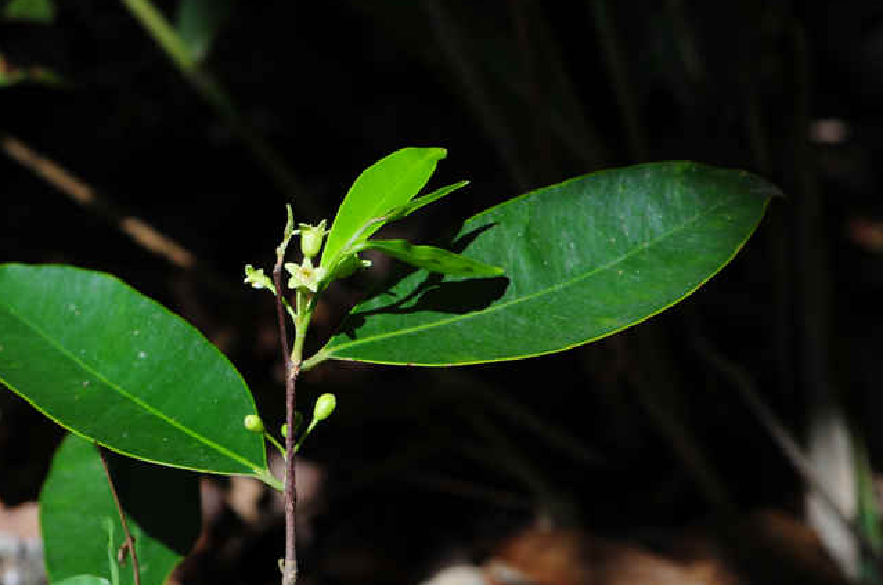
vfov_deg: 6.9
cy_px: 273
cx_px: 340
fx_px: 4839
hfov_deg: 10.4
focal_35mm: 198
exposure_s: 1/320
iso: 200
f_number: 8
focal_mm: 105
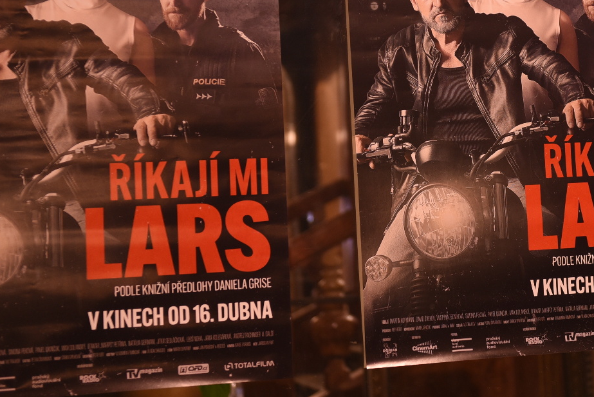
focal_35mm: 104
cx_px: 459
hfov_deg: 19.5
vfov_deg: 13.1
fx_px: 1716
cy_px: 93
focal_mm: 48
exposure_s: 1/15
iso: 400
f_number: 2.8
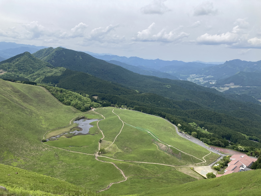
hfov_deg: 63.4
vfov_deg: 49.7
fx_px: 211
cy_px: 98
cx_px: 130
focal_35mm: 28
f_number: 1.8
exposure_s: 1/2024
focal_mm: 3.99
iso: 20
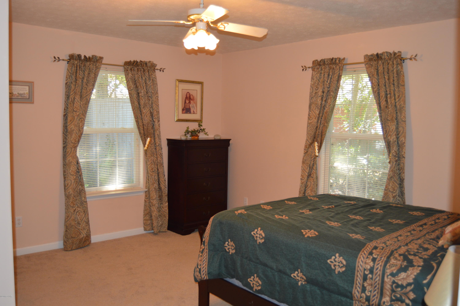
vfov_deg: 39.9
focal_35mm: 33
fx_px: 421
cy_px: 153
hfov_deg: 57.3
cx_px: 230
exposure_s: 1/60
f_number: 4
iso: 400
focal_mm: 22
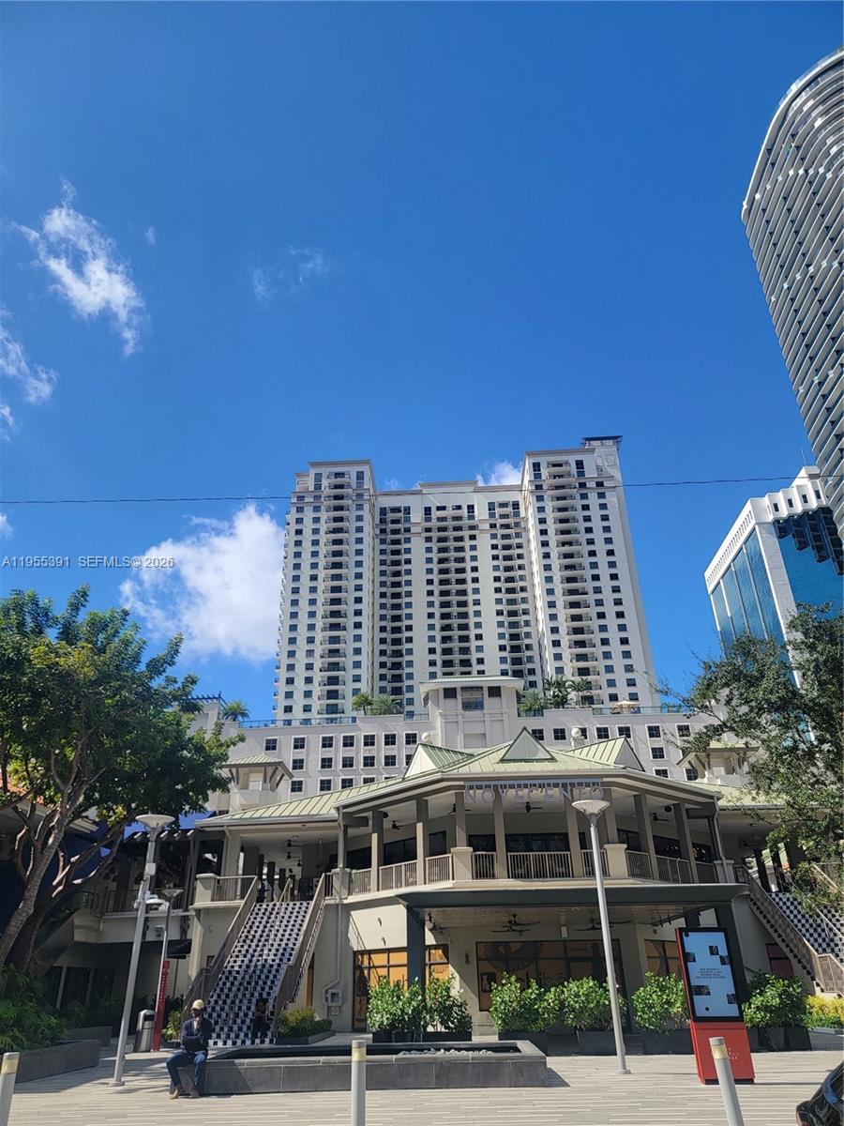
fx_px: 780
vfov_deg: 71.6
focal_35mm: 24
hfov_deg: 56.8
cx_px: 422
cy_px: 563
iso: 16
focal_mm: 6.7
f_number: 1.8
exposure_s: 1/825
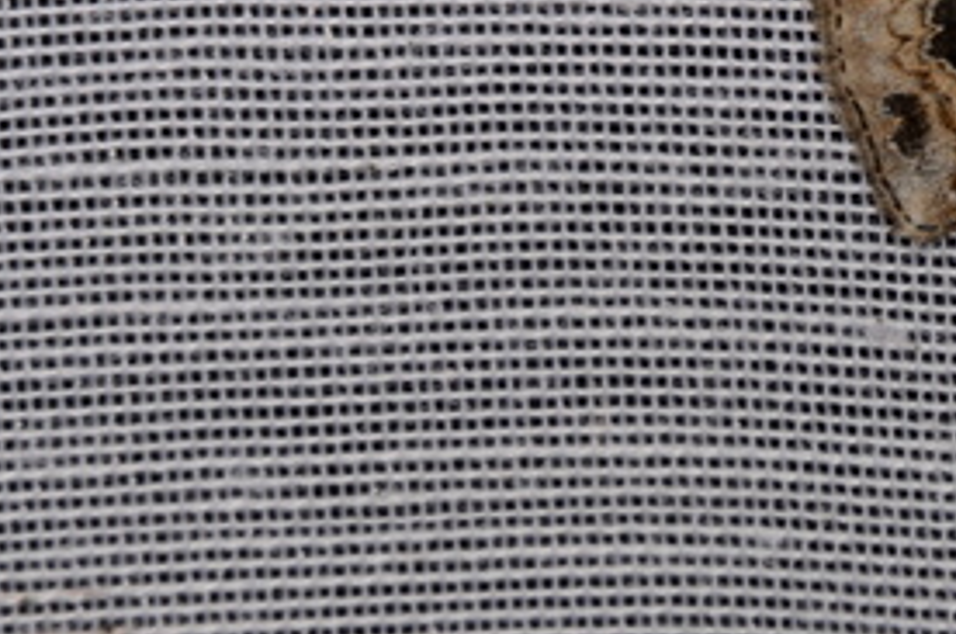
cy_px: -104
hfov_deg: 5.6
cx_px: 942
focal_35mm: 365
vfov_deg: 3.7
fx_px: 9687
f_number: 25
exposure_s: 1/60
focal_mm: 85
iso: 100
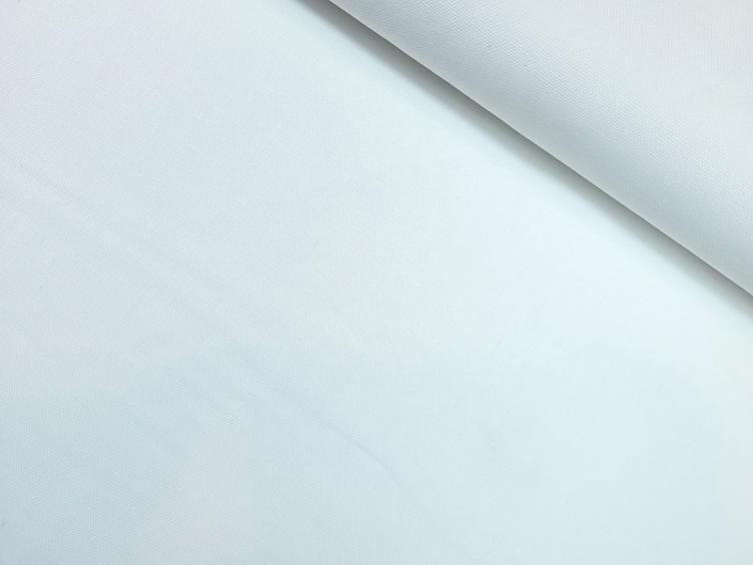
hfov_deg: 67.3
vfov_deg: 53.1
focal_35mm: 26
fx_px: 566
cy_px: 282
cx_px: 376
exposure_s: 1/90
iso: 64
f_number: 1.8
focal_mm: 5.4
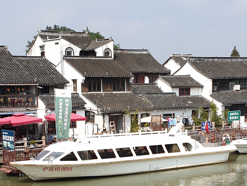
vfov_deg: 53.1
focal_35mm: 26
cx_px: 124
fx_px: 186
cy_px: 93
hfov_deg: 67.3
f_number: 2.4
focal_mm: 4.3
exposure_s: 1/1344
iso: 50
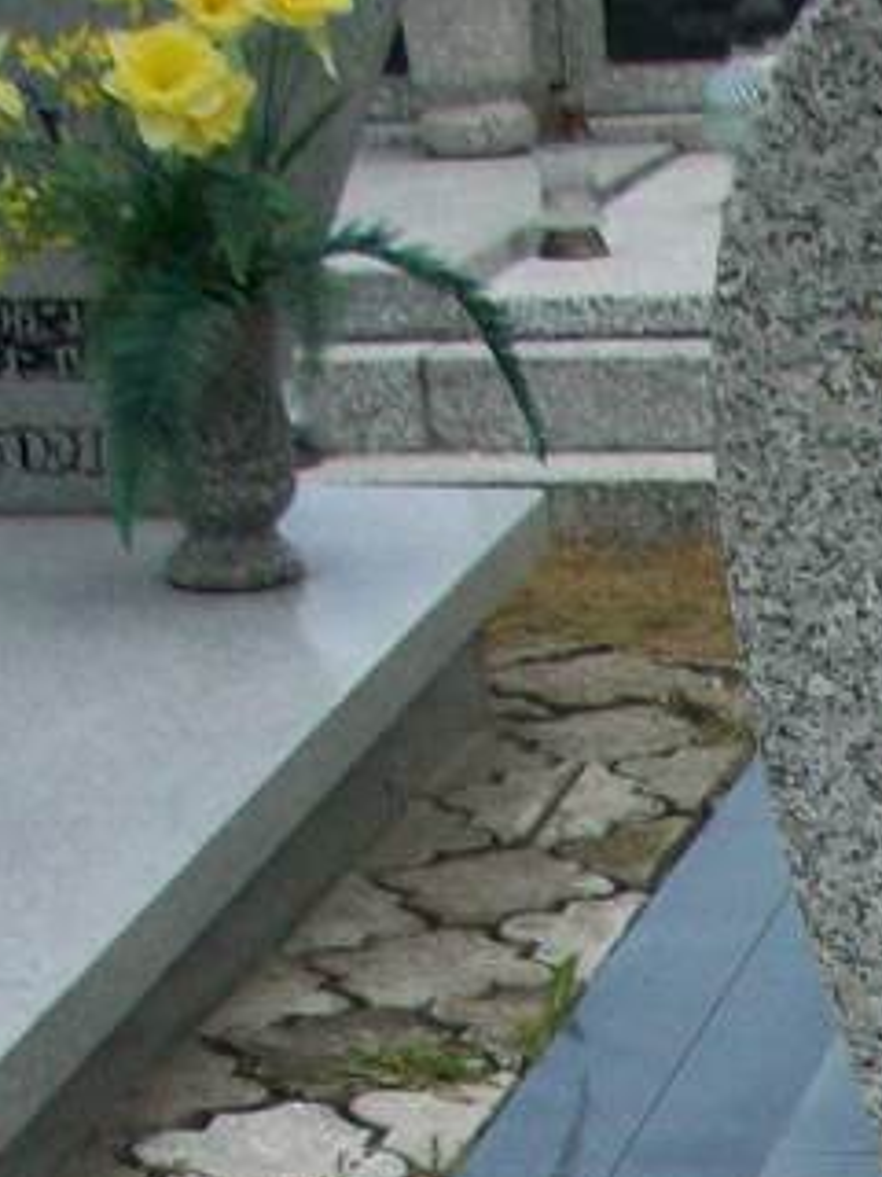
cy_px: 2174
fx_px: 5028
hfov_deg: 9.6
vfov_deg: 12.2
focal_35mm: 148
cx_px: 1466
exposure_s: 1/262
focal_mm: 6.2
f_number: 5.6
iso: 80
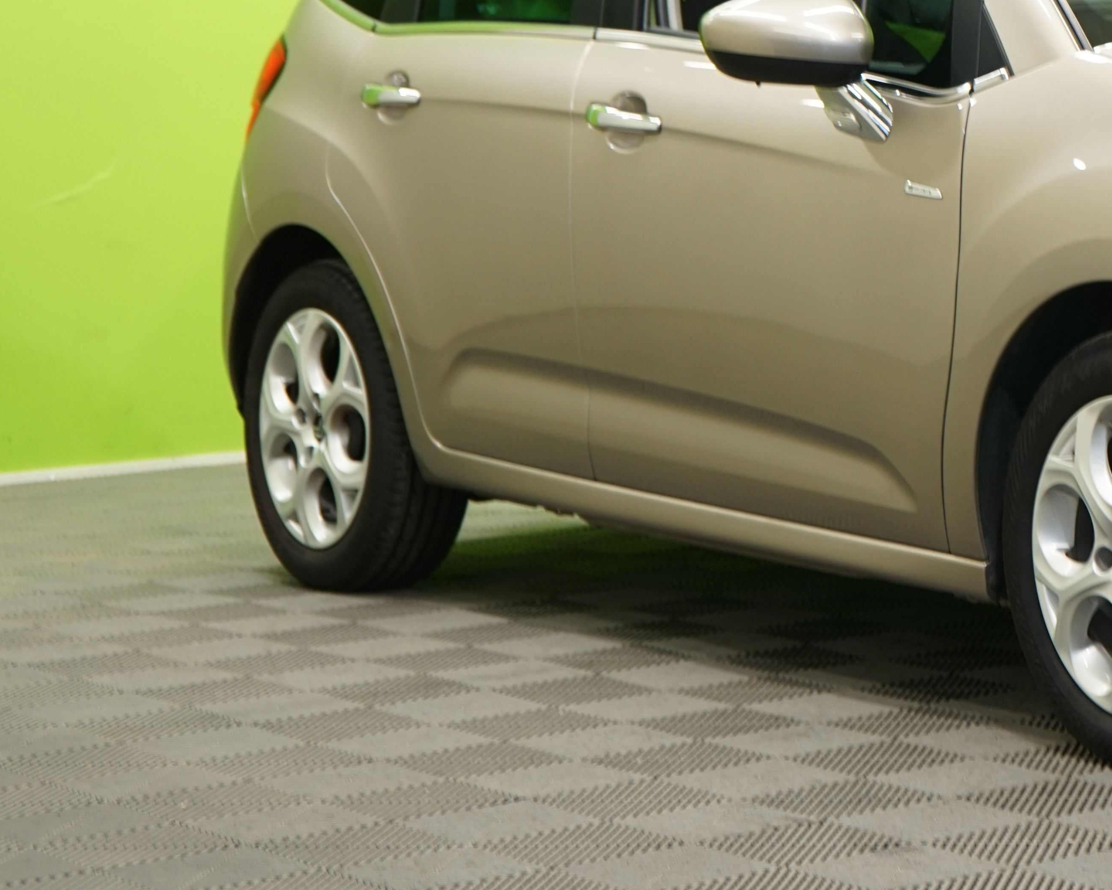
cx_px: 1251
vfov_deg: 13.7
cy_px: 183
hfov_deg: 16.6
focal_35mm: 112
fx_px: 3686
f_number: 5
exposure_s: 1/15
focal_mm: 52
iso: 320
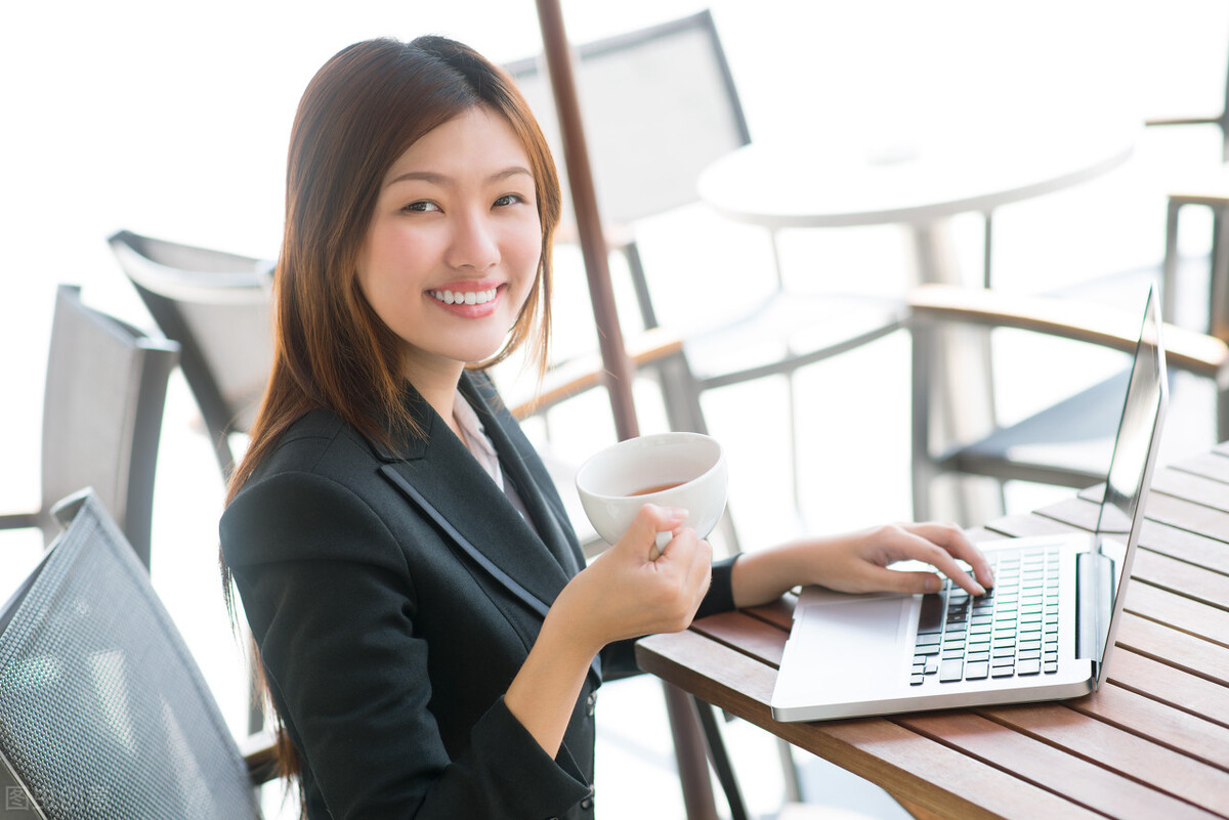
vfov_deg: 16.1
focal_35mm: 85
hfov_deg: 23.9
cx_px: 614
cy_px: 410
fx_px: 2903
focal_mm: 85
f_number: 3.2
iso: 100
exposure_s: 1/200
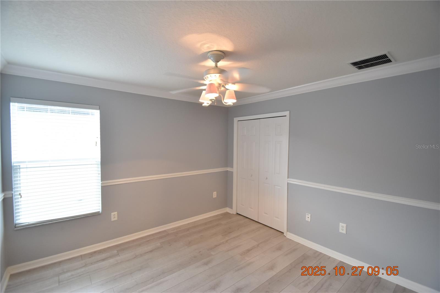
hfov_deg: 100.4
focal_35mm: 15
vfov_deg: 77.3
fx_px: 183
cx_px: 220
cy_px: 146
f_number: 3.5
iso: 800
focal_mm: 10
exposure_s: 1/45
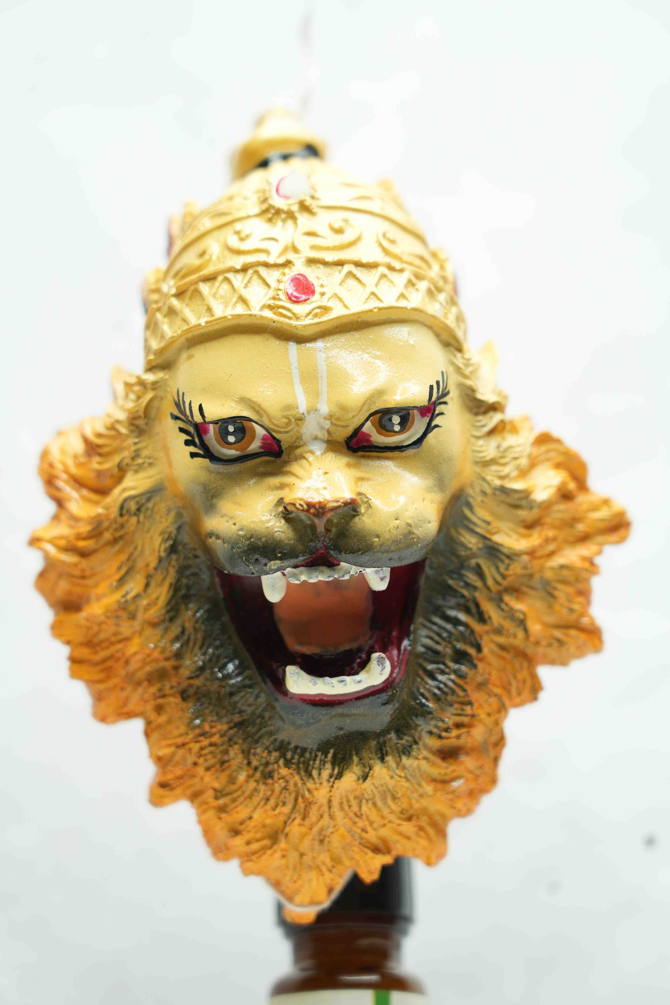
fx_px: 2931
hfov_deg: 13.0
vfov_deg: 19.5
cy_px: 502
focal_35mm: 105
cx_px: 335
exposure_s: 1/60
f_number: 5.6
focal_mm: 105
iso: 400
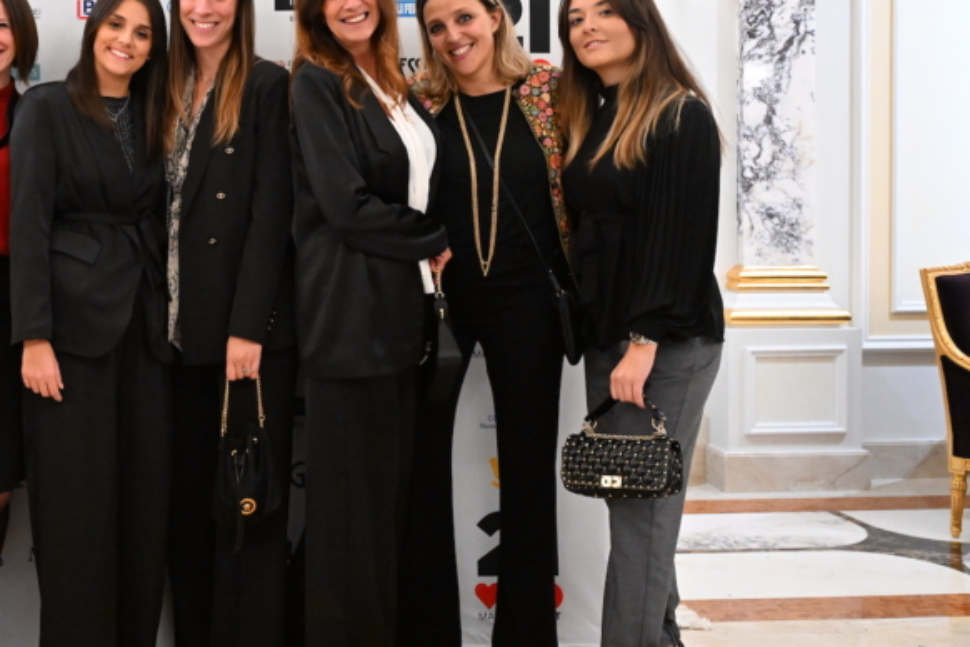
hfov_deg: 37.2
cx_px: 168
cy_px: 208
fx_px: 1374
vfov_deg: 26.3
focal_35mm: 51
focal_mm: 29
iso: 6400
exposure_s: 1/80
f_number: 7.1
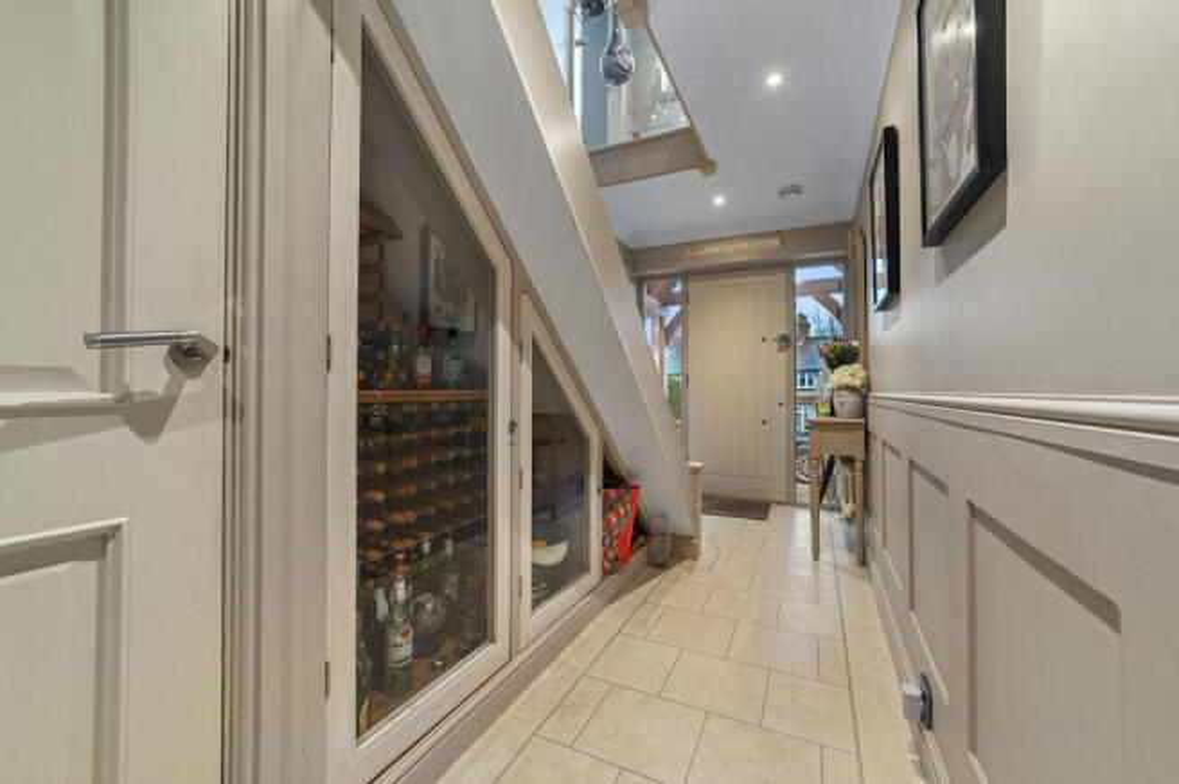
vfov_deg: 81.1
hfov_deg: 104.3
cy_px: 392
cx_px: 590
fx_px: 458
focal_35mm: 14
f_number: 8
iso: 400
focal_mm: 14
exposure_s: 3
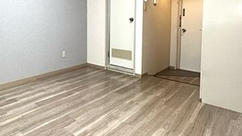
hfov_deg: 68.3
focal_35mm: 25
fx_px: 160
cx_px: 55
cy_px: 32
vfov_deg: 44.2
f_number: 1.8
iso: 200
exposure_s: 1/120
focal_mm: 1.57
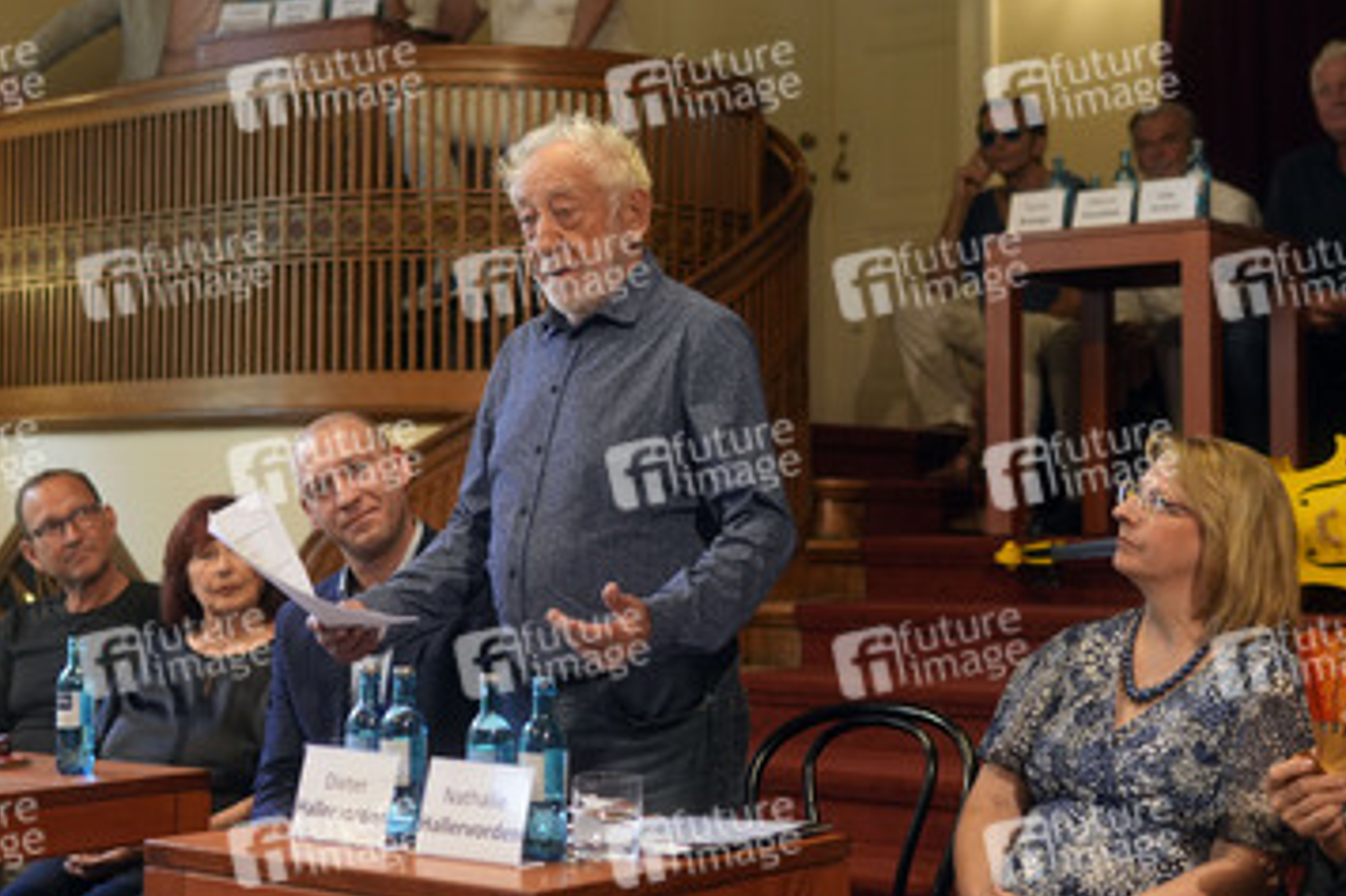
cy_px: 370
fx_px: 2130
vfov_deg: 23.7
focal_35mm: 57
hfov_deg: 35.0
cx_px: 603
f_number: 2
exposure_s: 1/200
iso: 640
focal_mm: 30
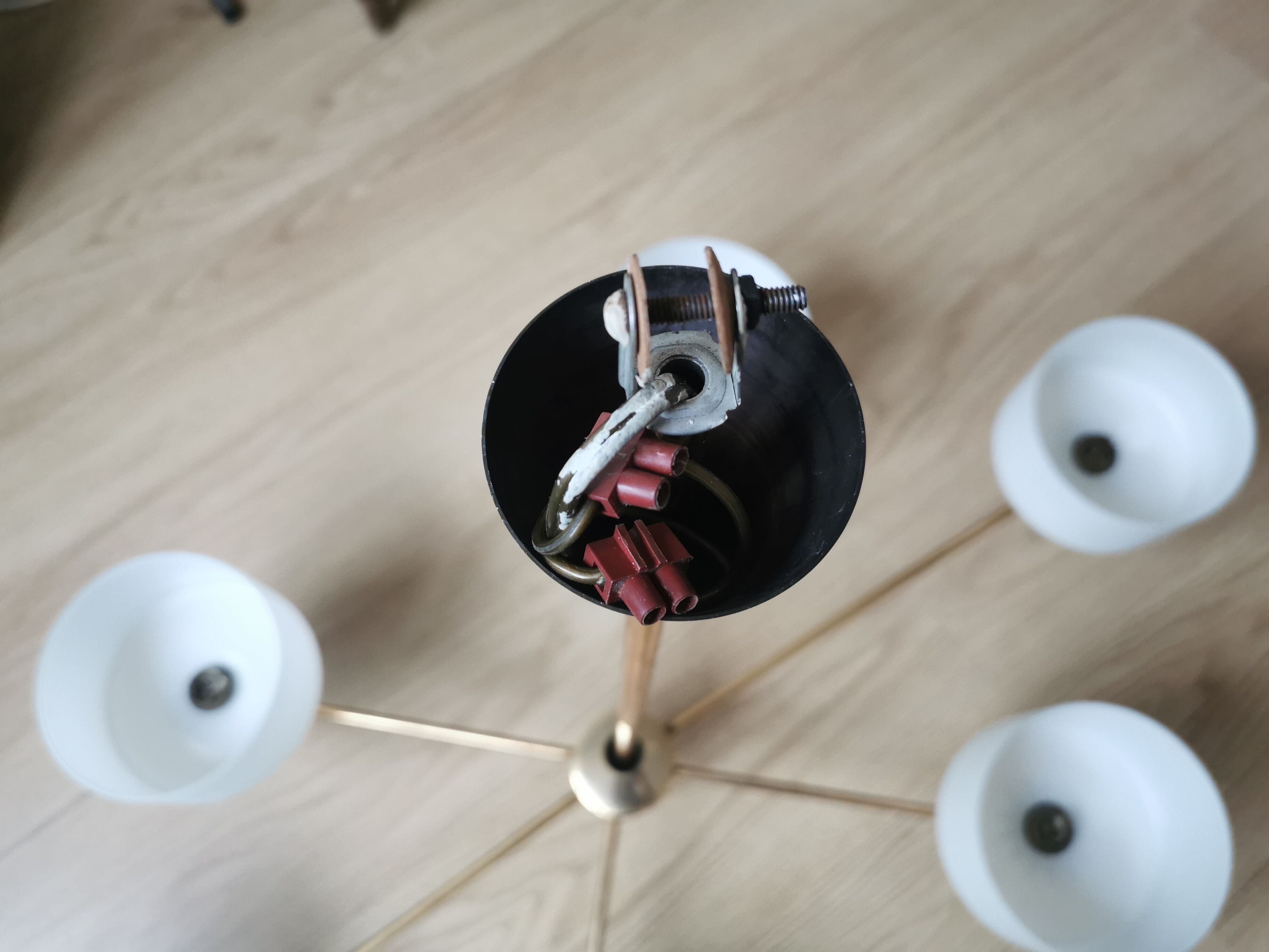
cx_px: 634
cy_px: 476
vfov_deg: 51.4
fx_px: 990
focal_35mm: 27
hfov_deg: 65.3
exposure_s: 1/100
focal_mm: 5.58
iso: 200
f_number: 1.8
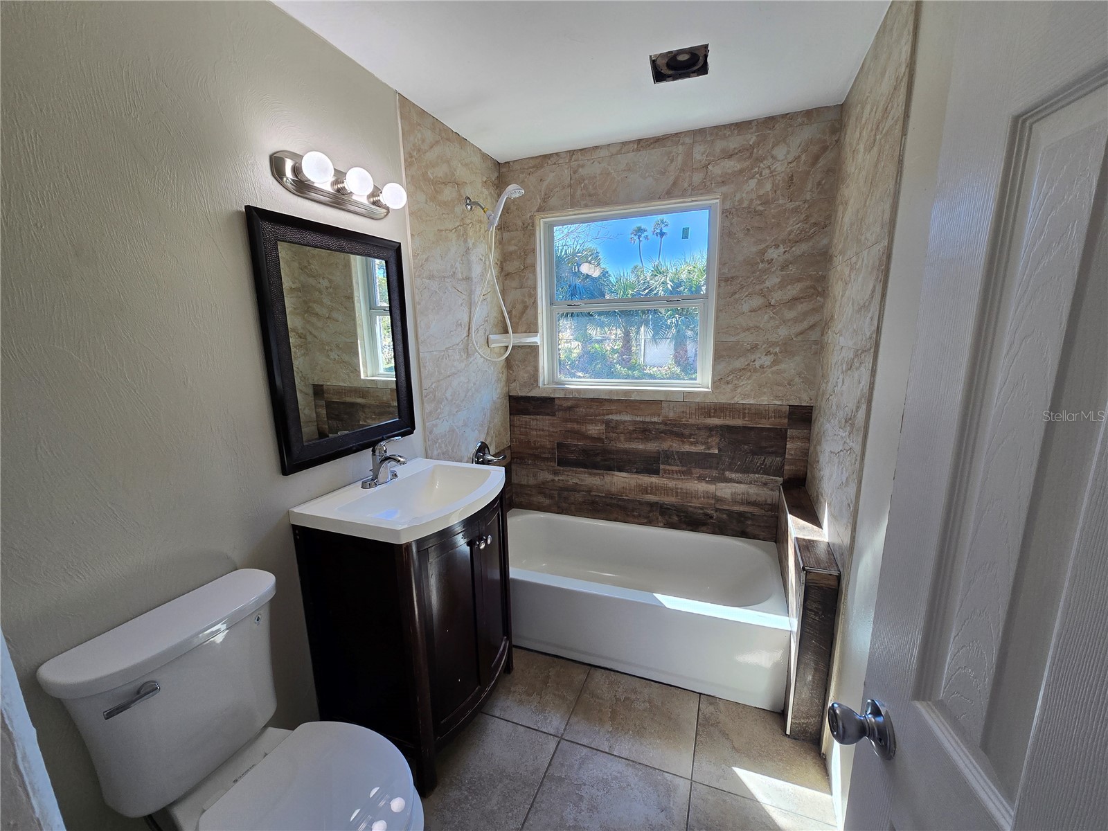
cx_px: 554
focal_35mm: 13
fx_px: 416
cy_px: 416
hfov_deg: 106.2
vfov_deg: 89.9
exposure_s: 1/120
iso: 50
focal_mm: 2.2
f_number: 2.2
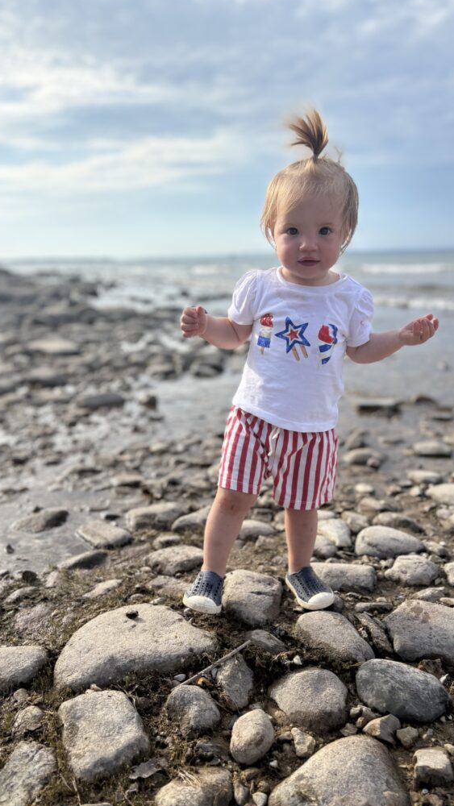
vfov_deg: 66.1
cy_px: 405
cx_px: 200
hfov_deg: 40.1
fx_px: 620
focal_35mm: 29
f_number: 1.6
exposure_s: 1/3448
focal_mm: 5.96
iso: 50
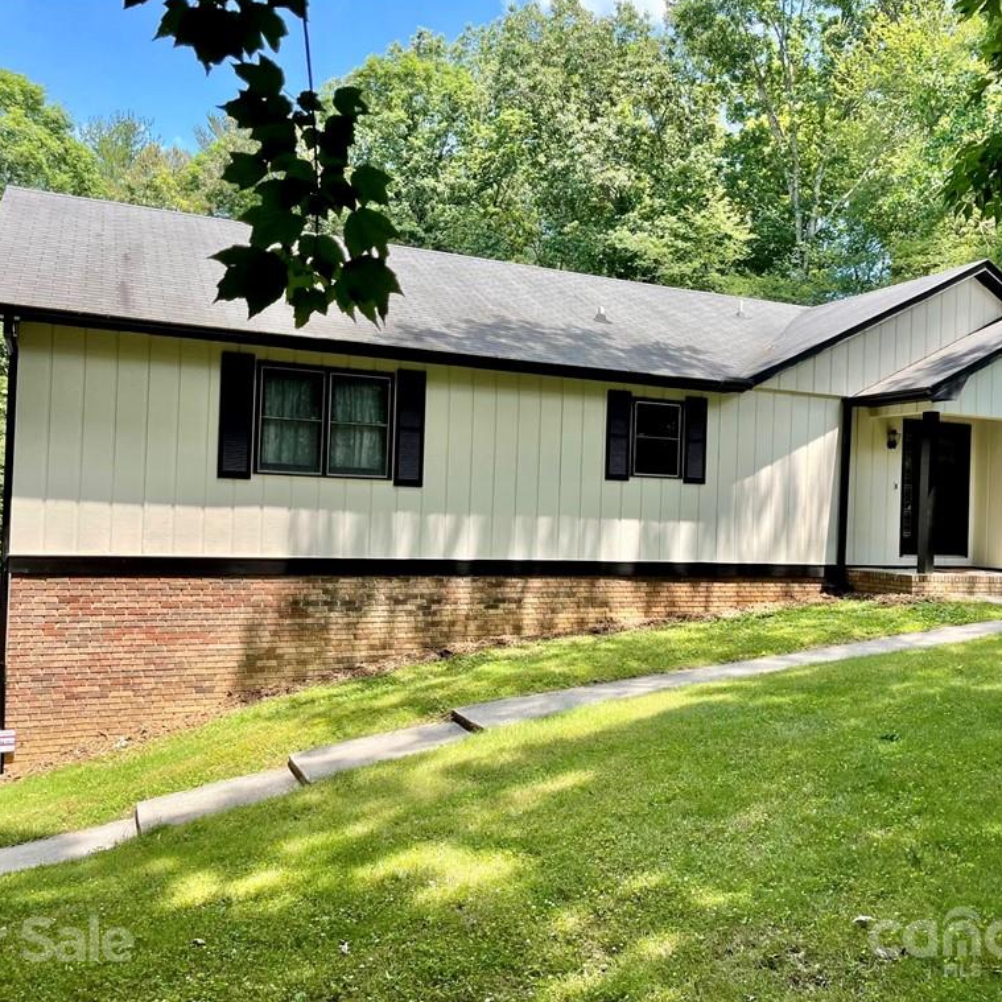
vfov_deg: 52.5
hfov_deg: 52.3
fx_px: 1015
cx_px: 585
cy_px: 496
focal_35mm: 31
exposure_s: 1/722
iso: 32
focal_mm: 5.1
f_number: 1.6
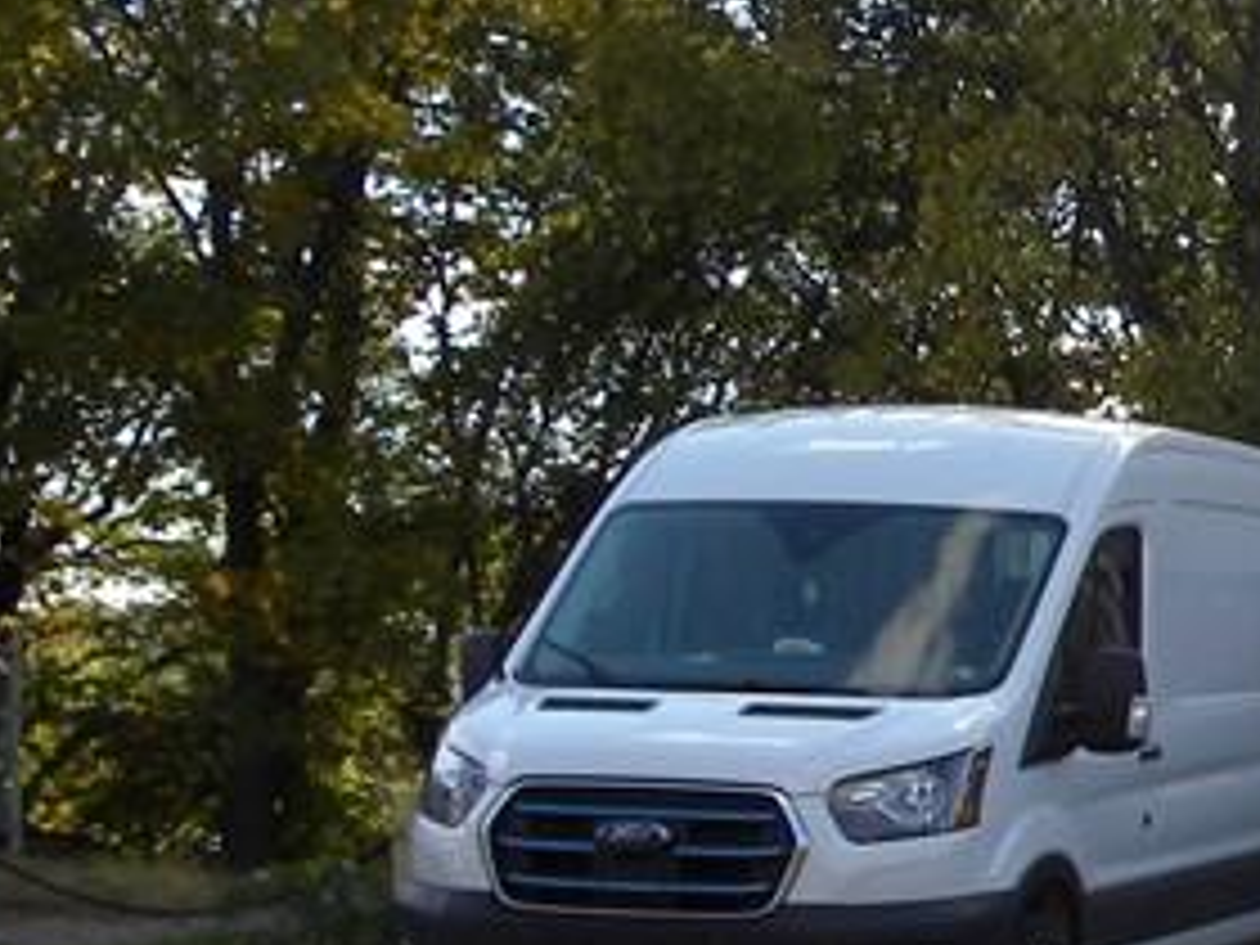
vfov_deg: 15.5
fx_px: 3458
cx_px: 2106
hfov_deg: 17.6
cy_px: 572
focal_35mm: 95
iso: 64
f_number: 4
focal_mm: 4.6
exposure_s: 1/184
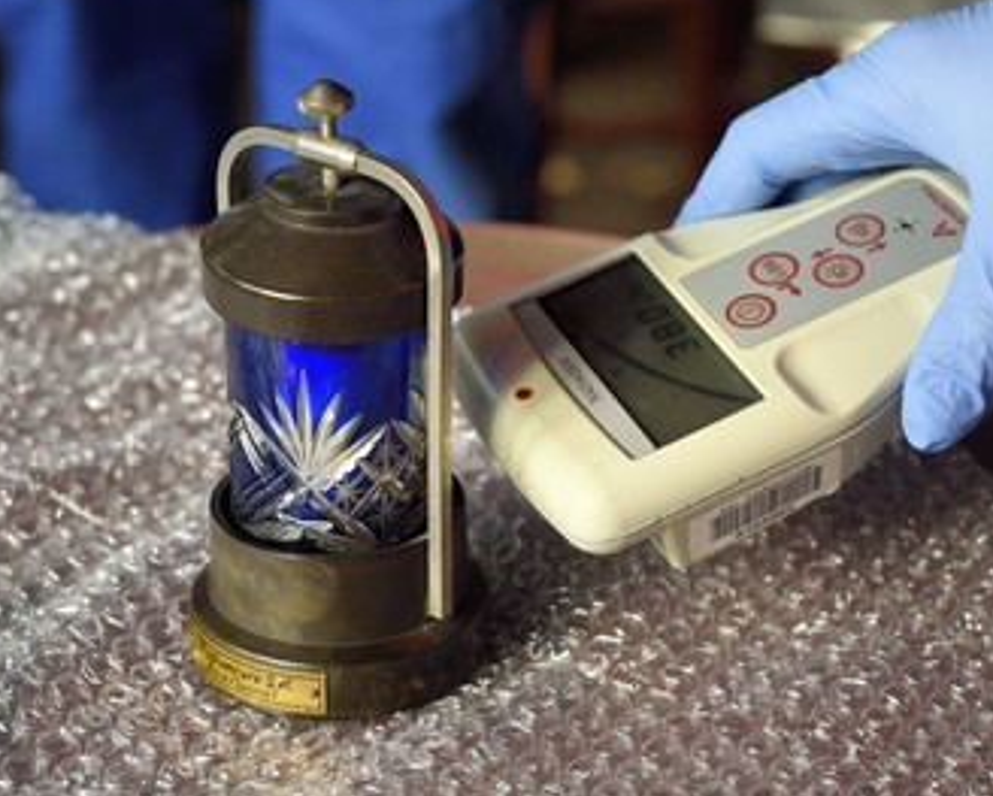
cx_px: 624
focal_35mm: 84
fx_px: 2471
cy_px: 381
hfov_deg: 22.7
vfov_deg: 18.3
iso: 1600
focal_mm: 70
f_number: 7.1
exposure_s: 1/250
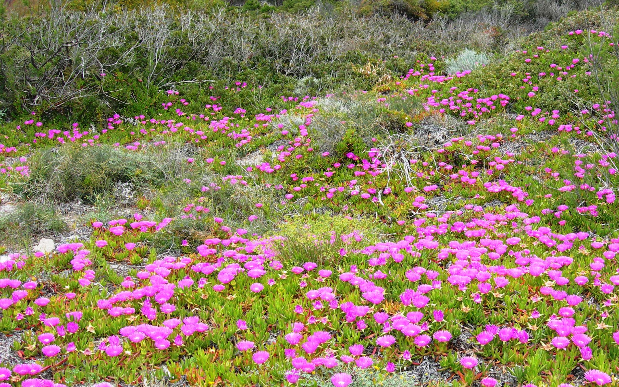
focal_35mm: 51
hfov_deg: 39.3
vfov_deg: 25.3
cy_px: 221
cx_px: 391
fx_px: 860
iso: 50
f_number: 4.8
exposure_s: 1/198
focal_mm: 7.8
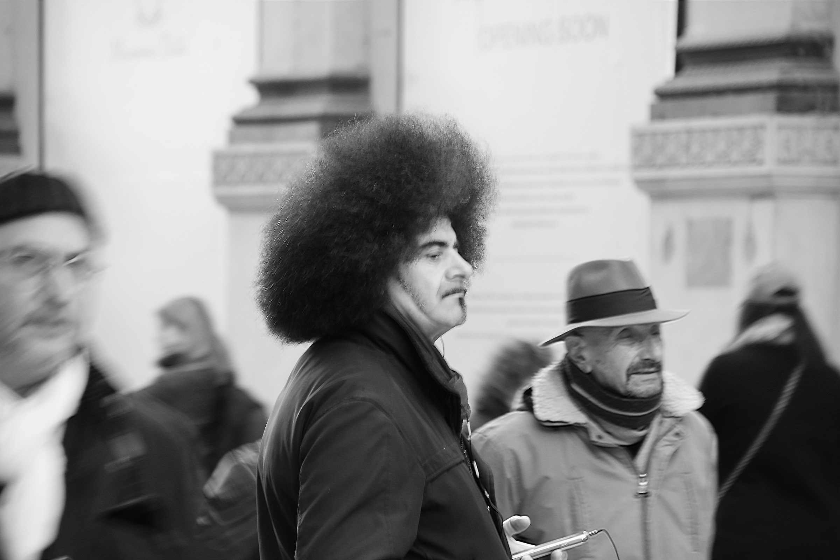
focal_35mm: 262
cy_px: 280
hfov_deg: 7.8
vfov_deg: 5.2
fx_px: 6125
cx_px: 420
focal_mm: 175
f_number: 8
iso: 500
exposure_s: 1/13
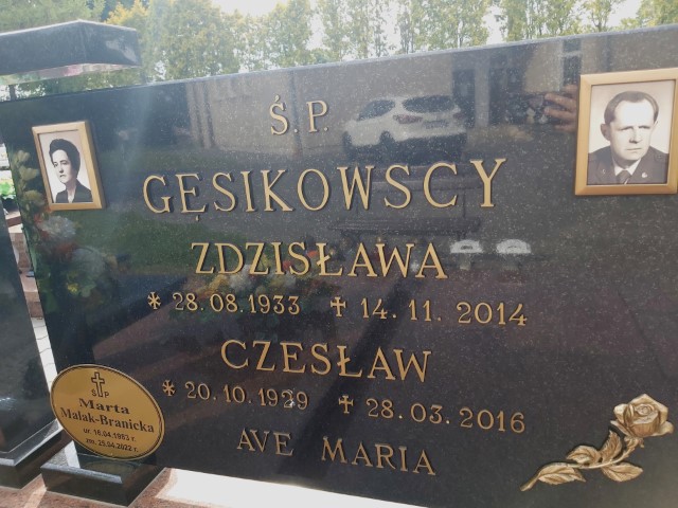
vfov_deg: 53.1
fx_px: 509
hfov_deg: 67.3
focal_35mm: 26
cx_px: 339
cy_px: 254
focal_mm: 3.92
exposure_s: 1/348
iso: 64
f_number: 1.7
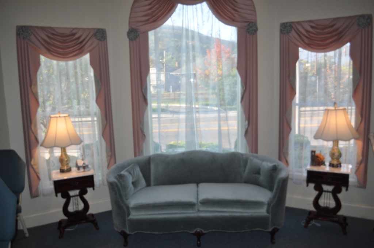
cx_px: 187
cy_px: 124
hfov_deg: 67.4
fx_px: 280
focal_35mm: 27
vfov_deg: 47.8
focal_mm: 18
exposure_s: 1/200
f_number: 3.5
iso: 360
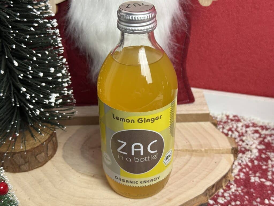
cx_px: 137
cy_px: 103
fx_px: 380
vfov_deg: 30.3
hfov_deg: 39.7
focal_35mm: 48
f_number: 1.78
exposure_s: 1/50
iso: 125
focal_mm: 6.76
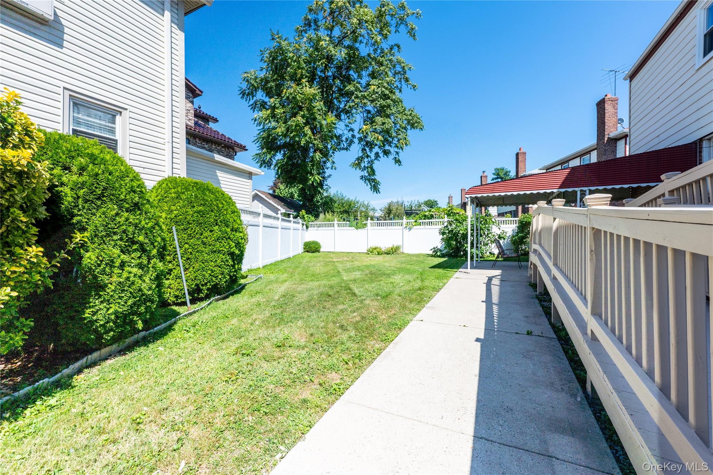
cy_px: 238
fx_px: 277
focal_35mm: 14
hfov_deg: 104.3
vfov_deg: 81.2
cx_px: 356
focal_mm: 14
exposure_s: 1/8000
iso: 400
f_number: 8
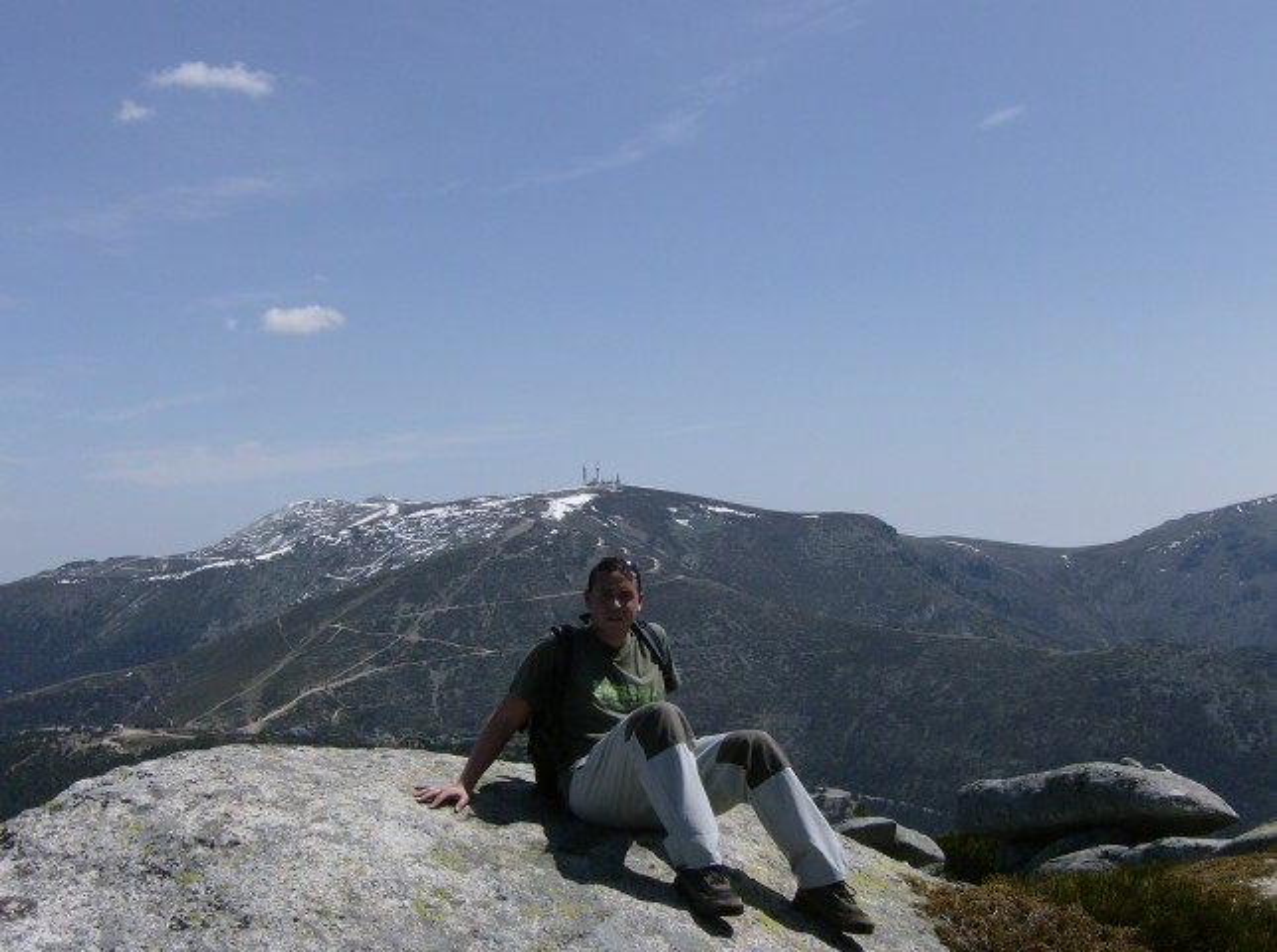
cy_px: 476
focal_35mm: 46
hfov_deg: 41.3
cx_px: 638
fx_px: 1693
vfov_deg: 31.4
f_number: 5.1
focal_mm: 7.7
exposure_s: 1/1497
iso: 100
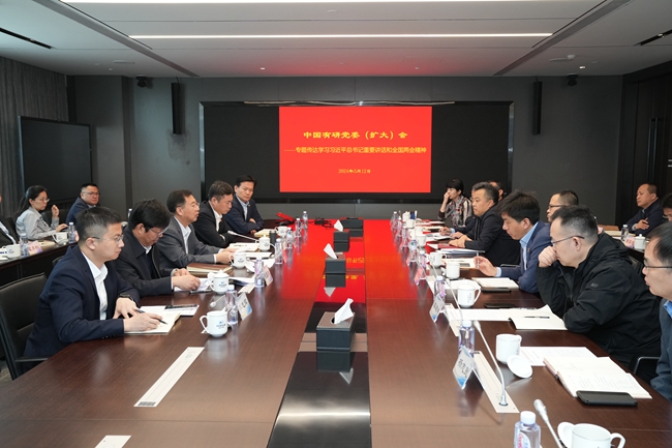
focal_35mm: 33
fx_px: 616
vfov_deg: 39.9
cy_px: 224
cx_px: 336
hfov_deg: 57.2
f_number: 5.6
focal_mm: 33
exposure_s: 1/125
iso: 2000
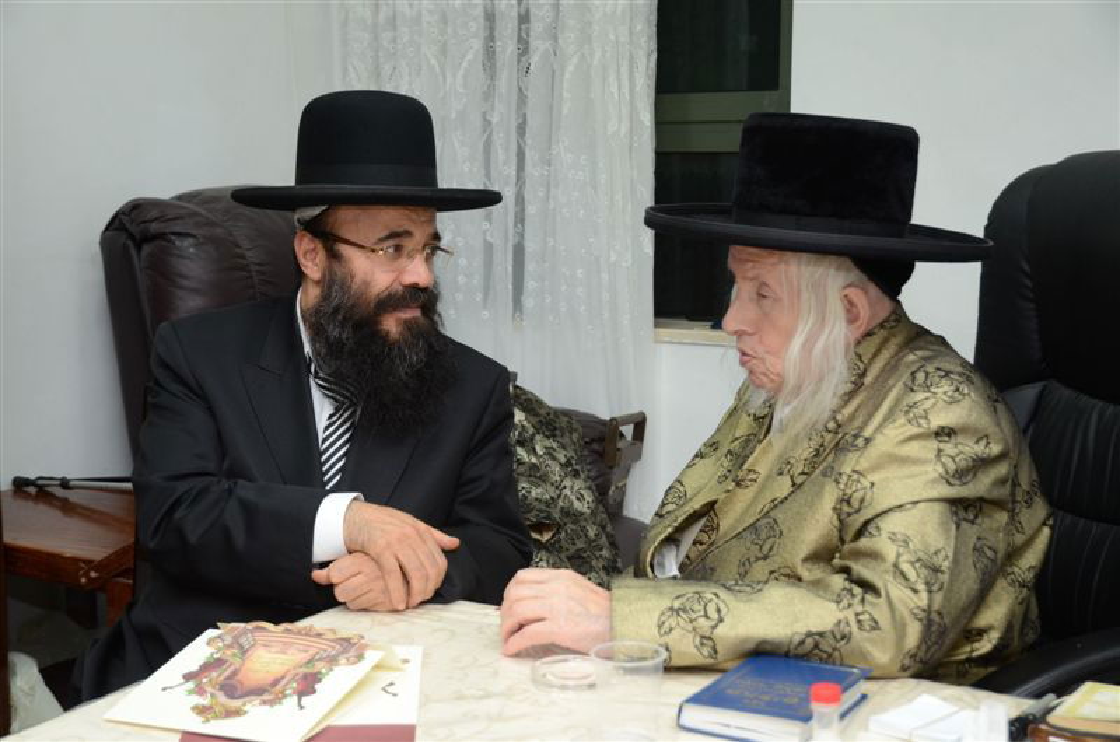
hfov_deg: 39.0
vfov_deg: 26.4
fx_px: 1583
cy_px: 371
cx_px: 560
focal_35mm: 51
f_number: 4.5
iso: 800
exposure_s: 1/160
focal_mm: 34
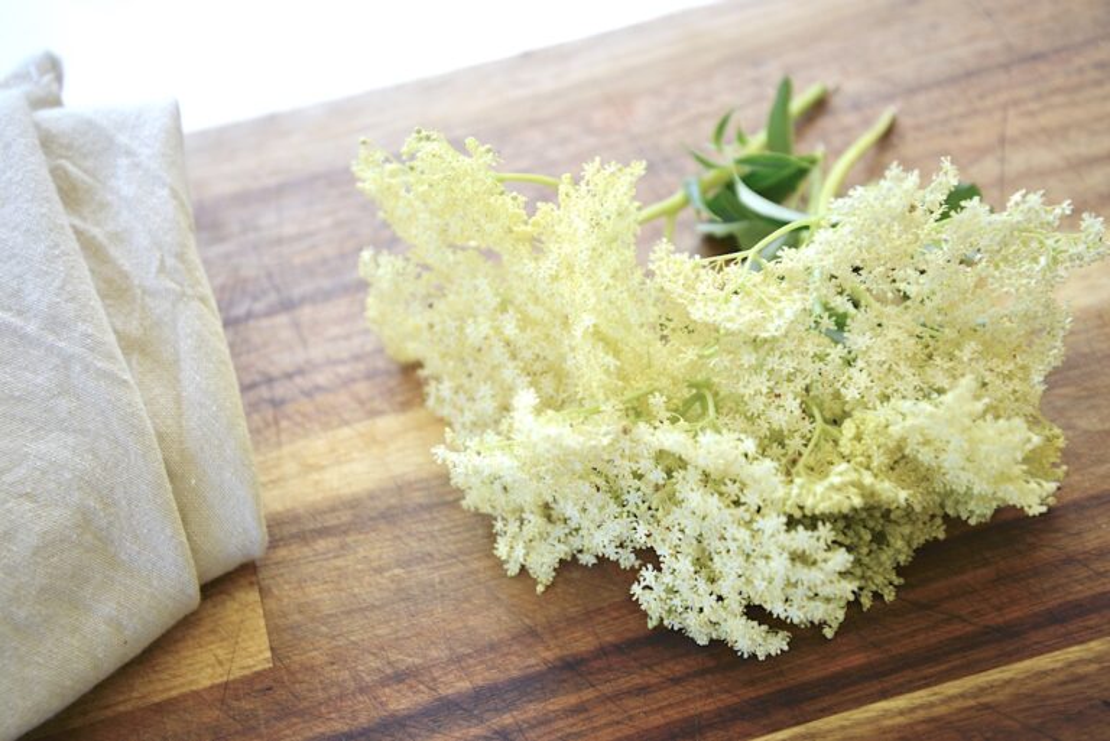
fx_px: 1604
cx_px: 555
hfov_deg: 38.2
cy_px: 370
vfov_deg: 26.0
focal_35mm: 52
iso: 220
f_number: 5
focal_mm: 52
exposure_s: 1/80
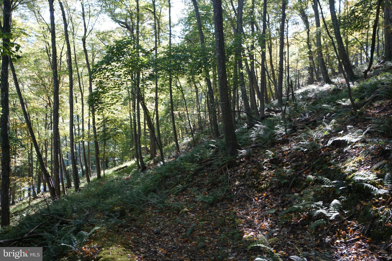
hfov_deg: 67.4
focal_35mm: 27
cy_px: 130
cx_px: 196
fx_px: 294
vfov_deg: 47.9
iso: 500
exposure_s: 1/160
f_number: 4
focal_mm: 18
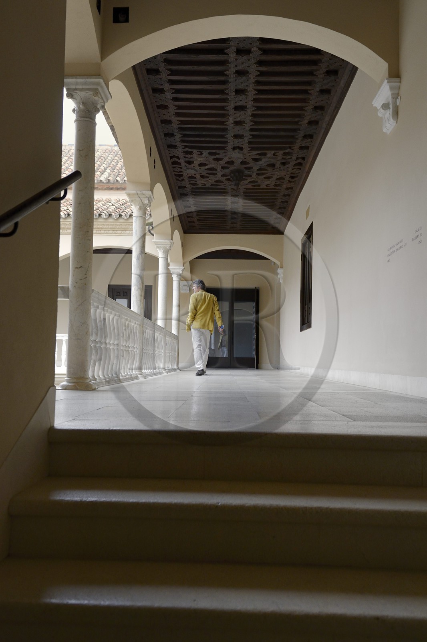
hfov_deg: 41.1
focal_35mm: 32
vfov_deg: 58.7
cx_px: 214
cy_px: 321
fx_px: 570
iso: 1600
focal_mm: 32
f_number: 5
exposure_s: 1/400
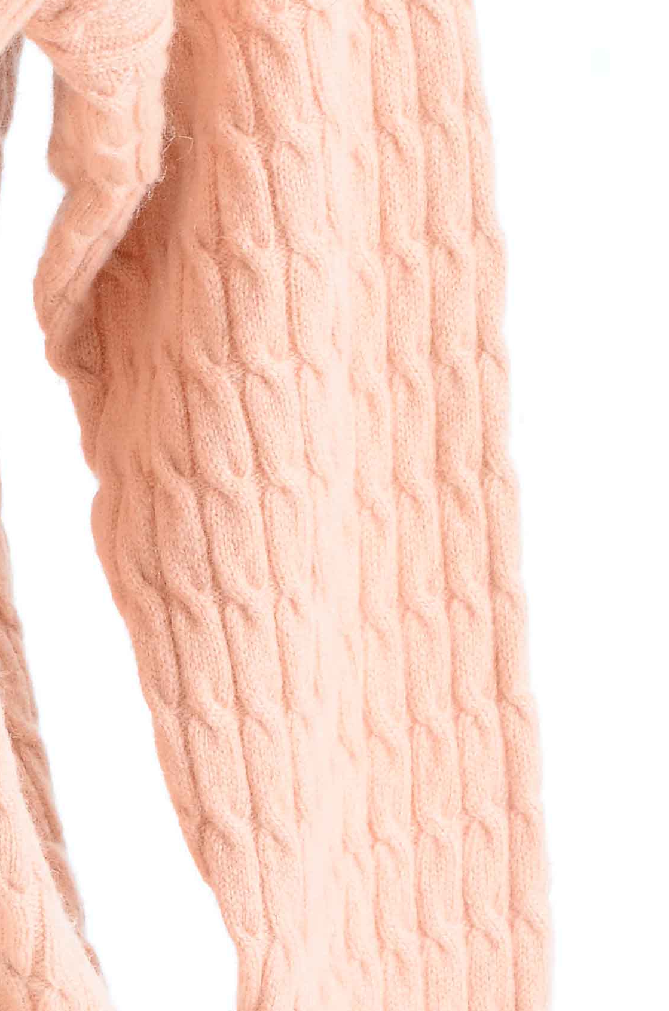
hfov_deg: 3.9
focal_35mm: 350
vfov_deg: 5.9
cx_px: -261
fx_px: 9802
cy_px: 766
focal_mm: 80
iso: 400
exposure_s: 1/80
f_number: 10
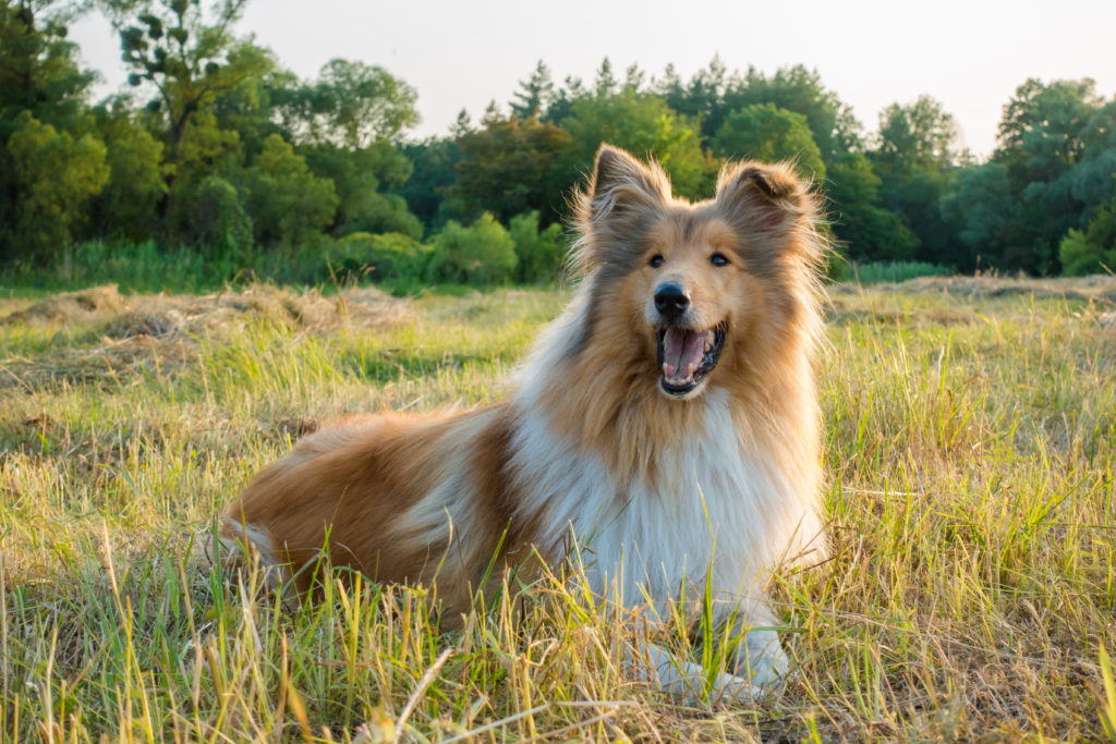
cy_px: 372
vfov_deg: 19.5
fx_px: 2170
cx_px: 558
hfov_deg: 28.8
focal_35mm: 70
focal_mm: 25.7
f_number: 5
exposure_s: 1/250
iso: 400
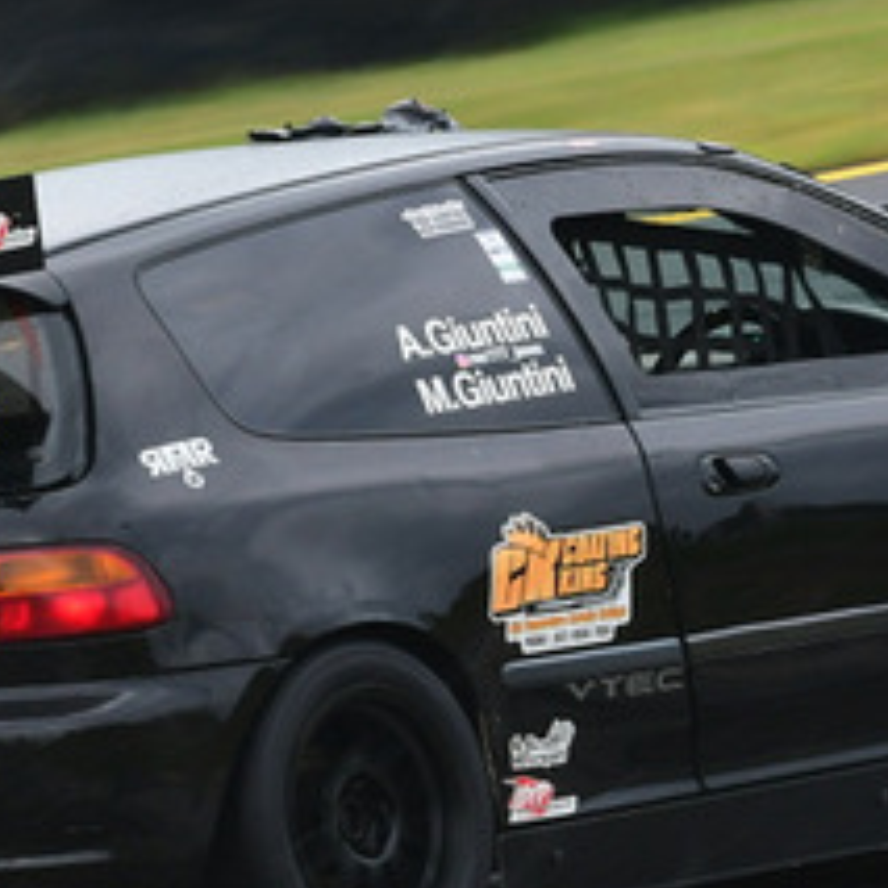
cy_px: 100
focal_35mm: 958
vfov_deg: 1.8
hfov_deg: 1.8
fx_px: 27804
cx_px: 475
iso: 500
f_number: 11
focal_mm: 200
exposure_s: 1/250
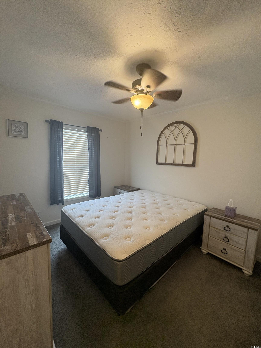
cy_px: 174
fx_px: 141
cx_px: 130
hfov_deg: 85.7
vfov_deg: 102.1
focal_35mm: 14
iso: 160
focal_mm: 2.22
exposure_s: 1/60
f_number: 2.2
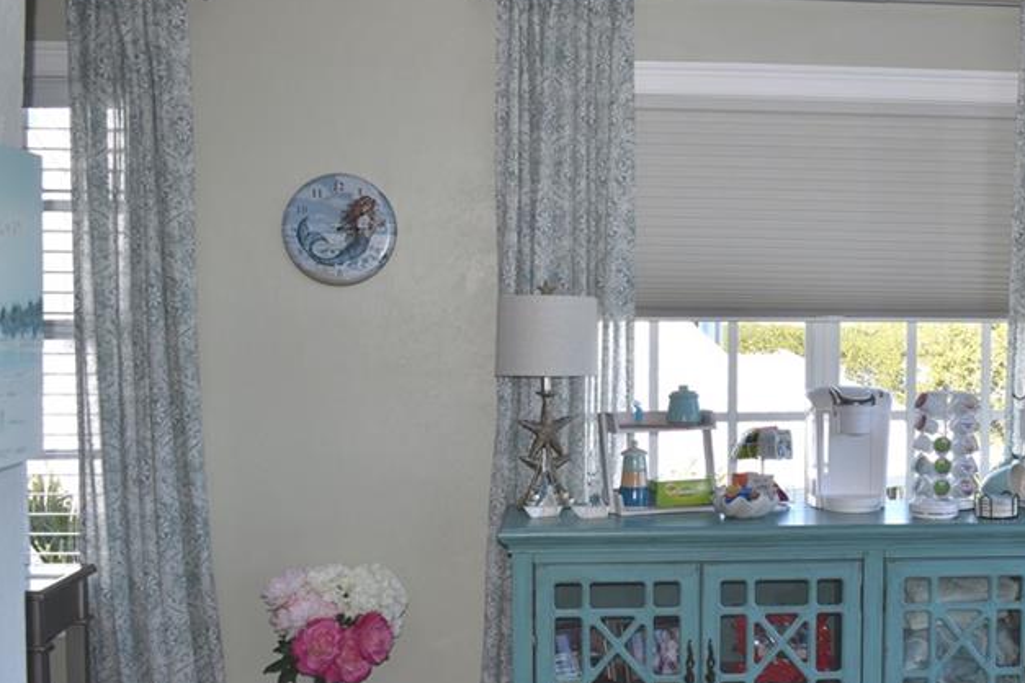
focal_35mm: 49
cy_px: 402
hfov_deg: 39.4
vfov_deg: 27.5
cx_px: 752
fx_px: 1395
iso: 110
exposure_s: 1/200
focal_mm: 20
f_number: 5
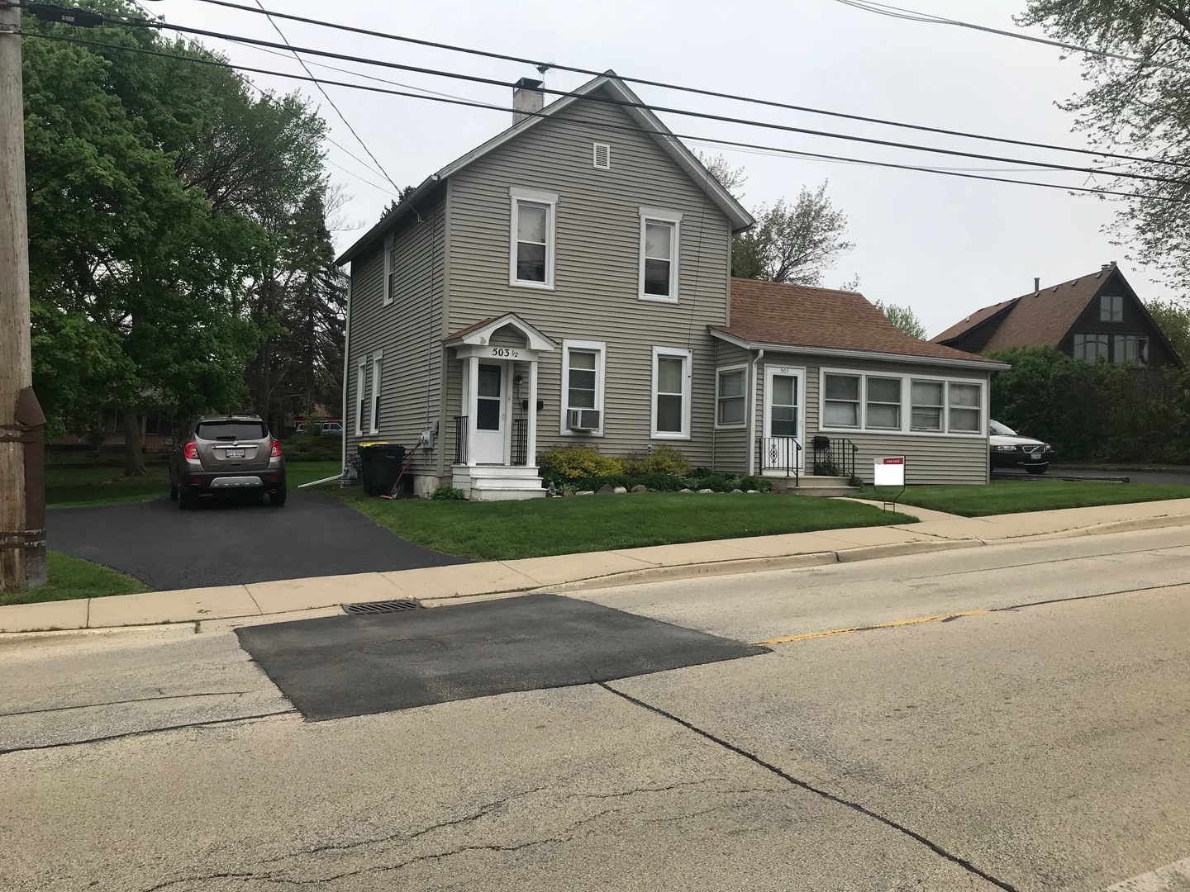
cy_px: 446
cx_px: 595
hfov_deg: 63.4
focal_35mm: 28
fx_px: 963
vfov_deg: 49.7
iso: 20
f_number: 1.8
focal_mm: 3.99
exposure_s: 1/1030
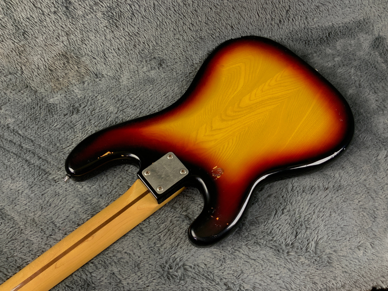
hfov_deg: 61.7
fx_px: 325
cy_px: 146
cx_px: 194
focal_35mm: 29
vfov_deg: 48.2
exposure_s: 1/50
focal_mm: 3
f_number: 1.8
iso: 80
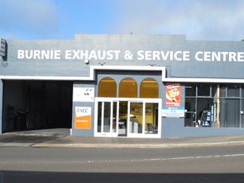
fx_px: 324
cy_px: 104
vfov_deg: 31.5
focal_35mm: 46
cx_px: 142
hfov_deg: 41.1
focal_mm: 20
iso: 100
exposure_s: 1/320
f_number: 9
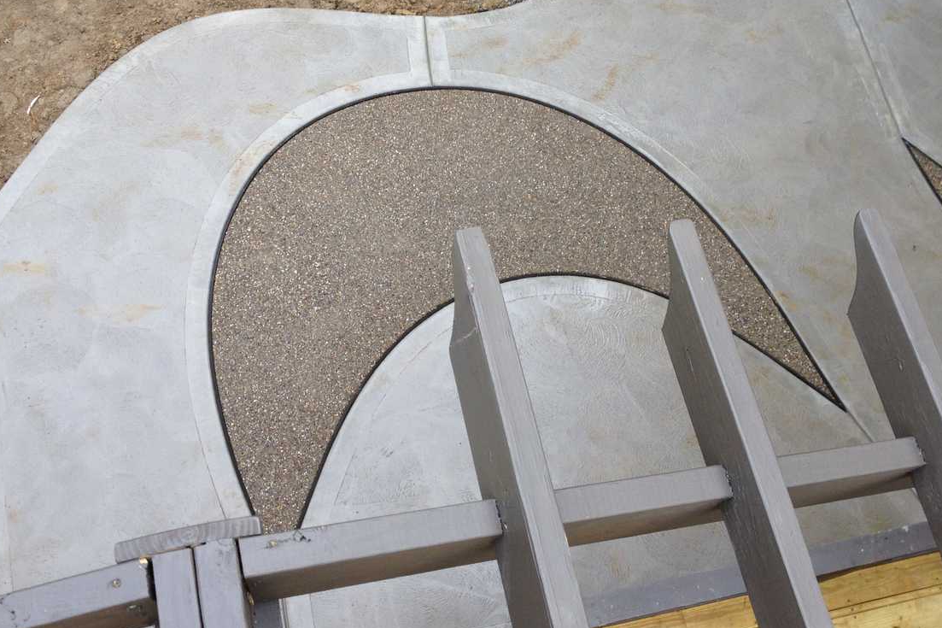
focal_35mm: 44
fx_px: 1151
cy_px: 267
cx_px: 450
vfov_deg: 30.5
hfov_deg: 44.5
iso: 50
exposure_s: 1/204
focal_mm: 4.28
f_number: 2.4
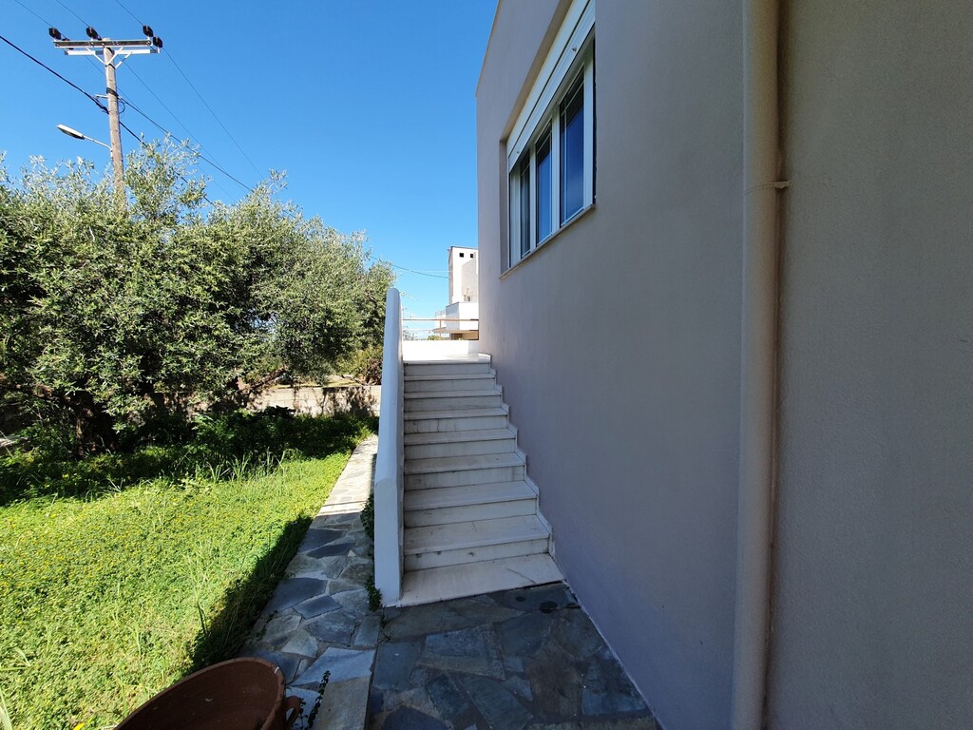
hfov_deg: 106.2
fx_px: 365
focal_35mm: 13
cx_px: 486
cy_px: 365
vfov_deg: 89.9
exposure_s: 1/590
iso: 50
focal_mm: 1.8
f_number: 2.2
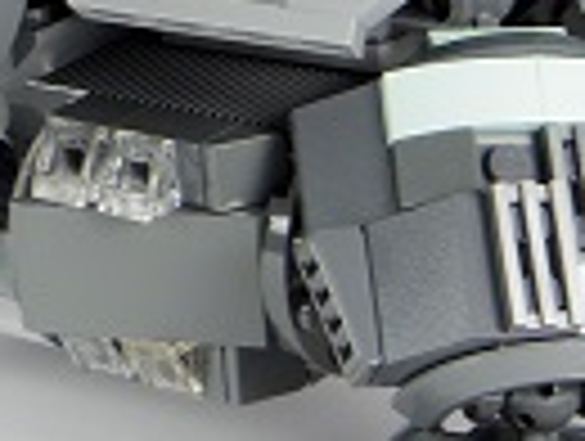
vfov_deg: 7.0
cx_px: 32
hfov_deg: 9.3
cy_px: -148
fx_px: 3589
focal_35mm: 212
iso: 100
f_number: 7.1
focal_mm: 9.9
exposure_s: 1/15
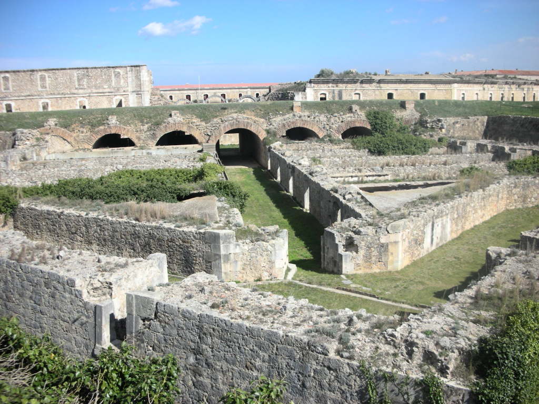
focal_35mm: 35
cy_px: 202
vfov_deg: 40.7
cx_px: 270
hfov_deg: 52.6
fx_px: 545
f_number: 8.5
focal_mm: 5.8
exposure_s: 1/83.4
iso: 50
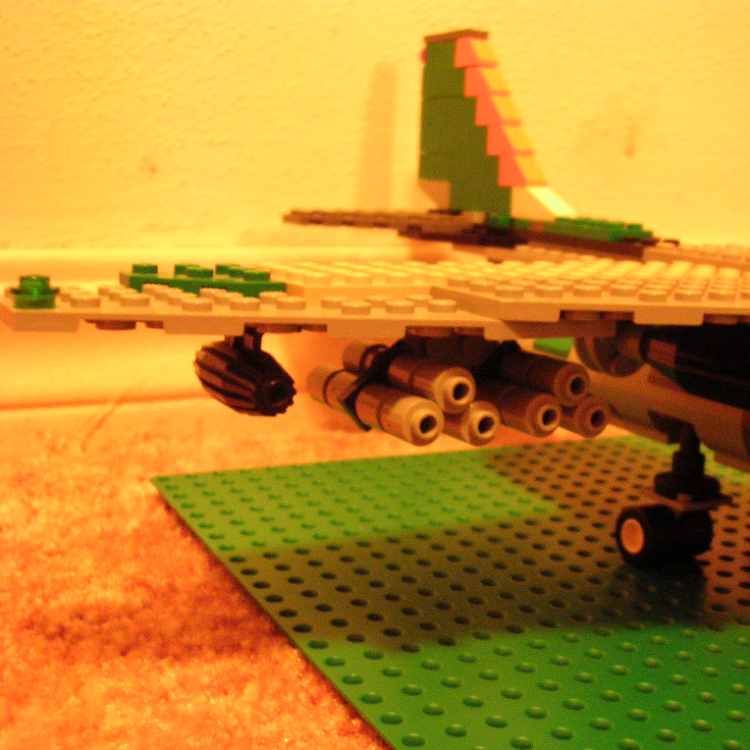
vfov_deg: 37.6
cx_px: 458
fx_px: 1103
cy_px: 374
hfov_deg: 37.4
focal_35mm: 45
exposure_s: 1/3.1
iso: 200
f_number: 2.8
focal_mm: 5.8
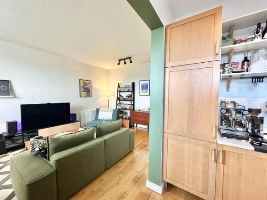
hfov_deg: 102.1
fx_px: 108
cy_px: 100
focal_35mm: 14
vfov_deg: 85.7
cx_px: 134
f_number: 2.2
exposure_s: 1/60
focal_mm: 2.22
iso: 320
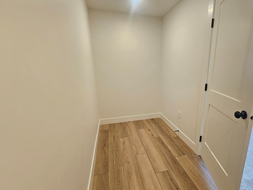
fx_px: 117
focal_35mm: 16
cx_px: 148
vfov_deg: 78.1
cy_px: 98
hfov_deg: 93.6
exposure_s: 1/60
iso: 200
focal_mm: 2.2
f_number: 2.2
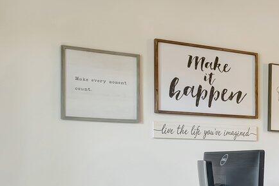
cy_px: 171
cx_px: 401
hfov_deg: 23.5
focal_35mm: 71
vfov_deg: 18.7
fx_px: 553
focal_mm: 15.1
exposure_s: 1/4
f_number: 8
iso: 400
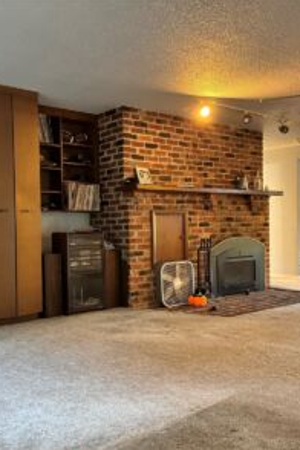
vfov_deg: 55.8
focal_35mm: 34
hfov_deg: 38.5
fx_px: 425
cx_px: 103
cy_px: 228
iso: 1000
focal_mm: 6.76
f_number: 1.78
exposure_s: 1/40
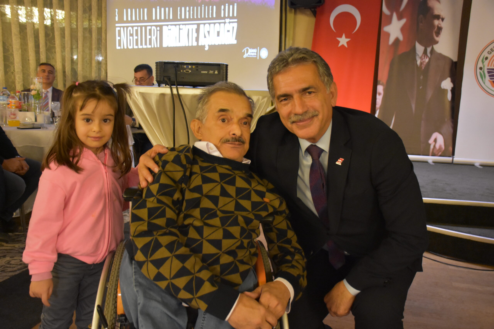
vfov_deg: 34.2
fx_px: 535
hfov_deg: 49.6
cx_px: 247
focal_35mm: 39
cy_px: 164
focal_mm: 26
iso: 3600
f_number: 3.8
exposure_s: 1/60
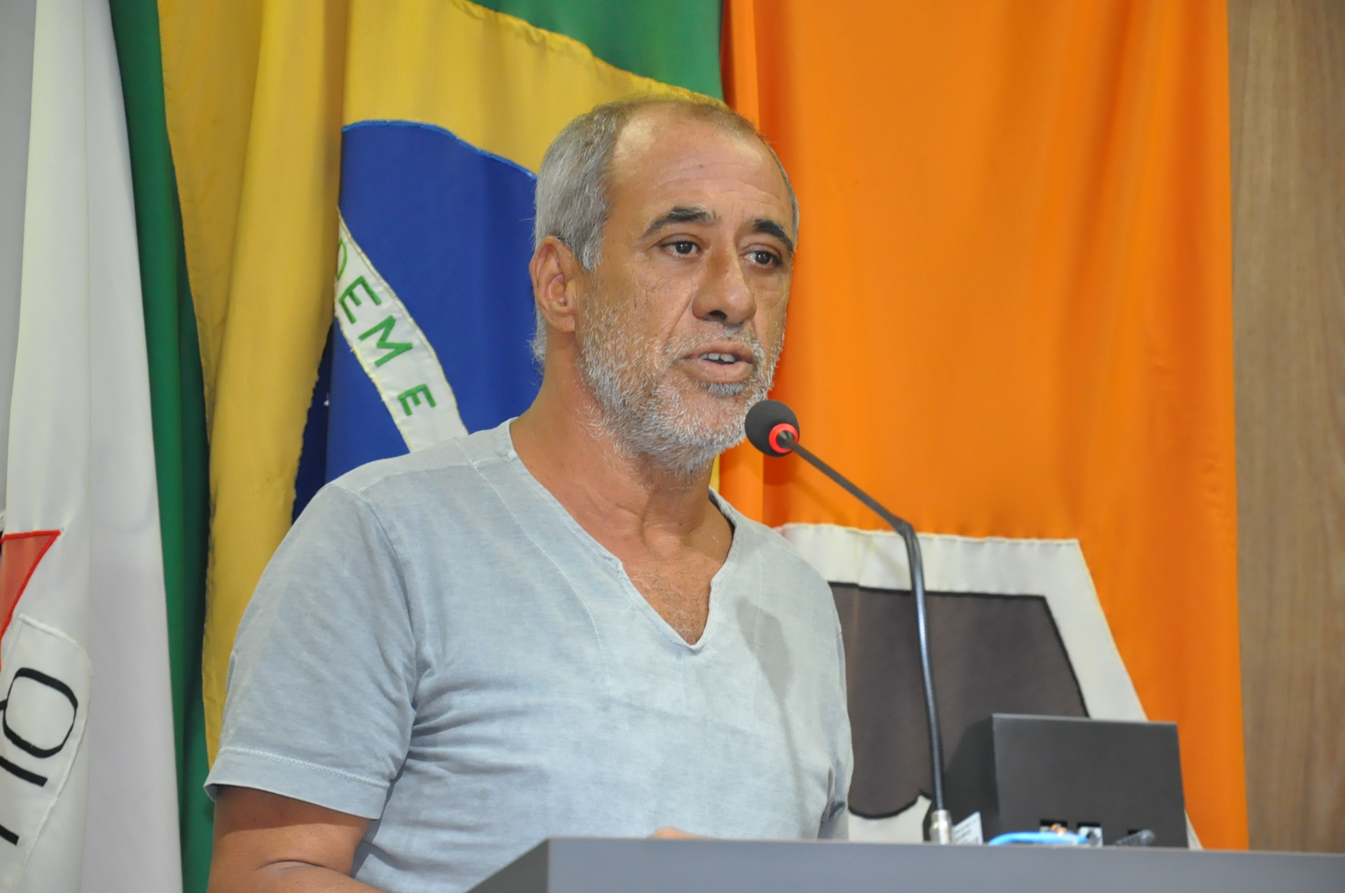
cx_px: 672
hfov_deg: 15.2
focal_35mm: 135
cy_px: 446
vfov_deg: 10.1
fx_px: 5038
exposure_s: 1/60
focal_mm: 90
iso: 2000
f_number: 5.6
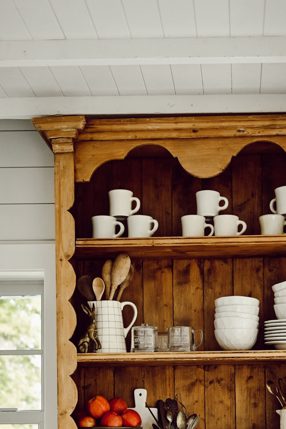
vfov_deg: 27.6
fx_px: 834
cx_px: 224
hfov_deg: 19.3
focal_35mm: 70
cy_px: 403
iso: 400
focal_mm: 36
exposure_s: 1/640
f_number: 2.8
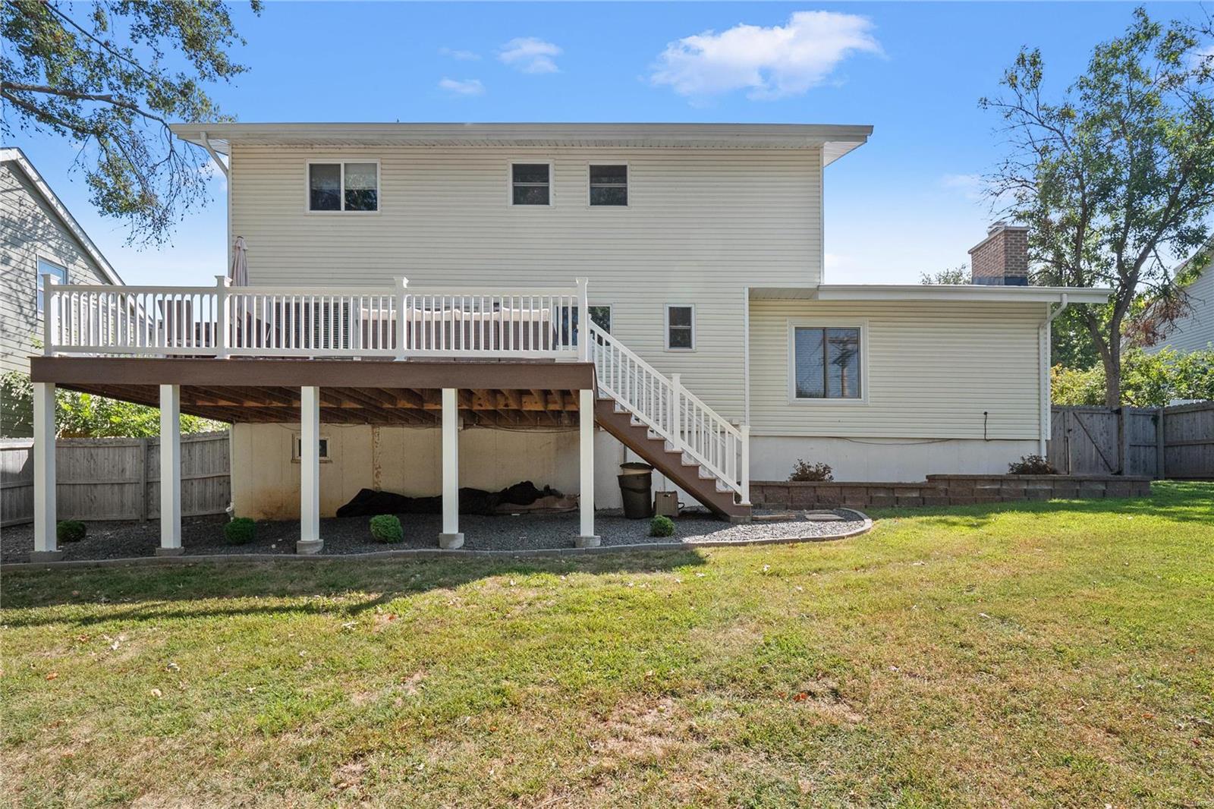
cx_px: 607
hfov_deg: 96.7
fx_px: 539
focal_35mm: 16
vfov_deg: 73.7
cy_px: 404
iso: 400
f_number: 6.3
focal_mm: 8
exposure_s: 1/400
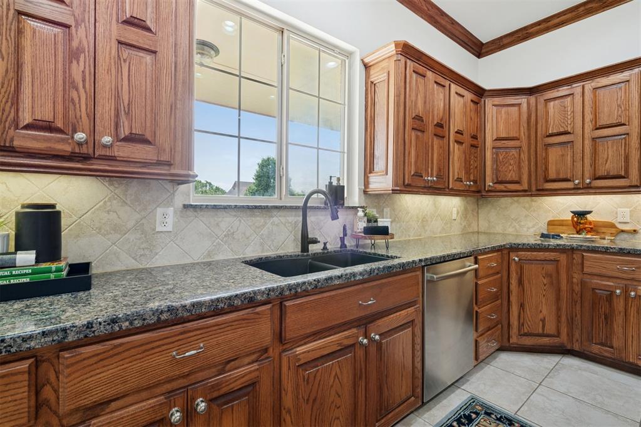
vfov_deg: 73.7
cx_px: 320
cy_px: 214
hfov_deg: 96.8
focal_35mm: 16
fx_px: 285
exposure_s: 1/30
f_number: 7.1
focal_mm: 16
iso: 200
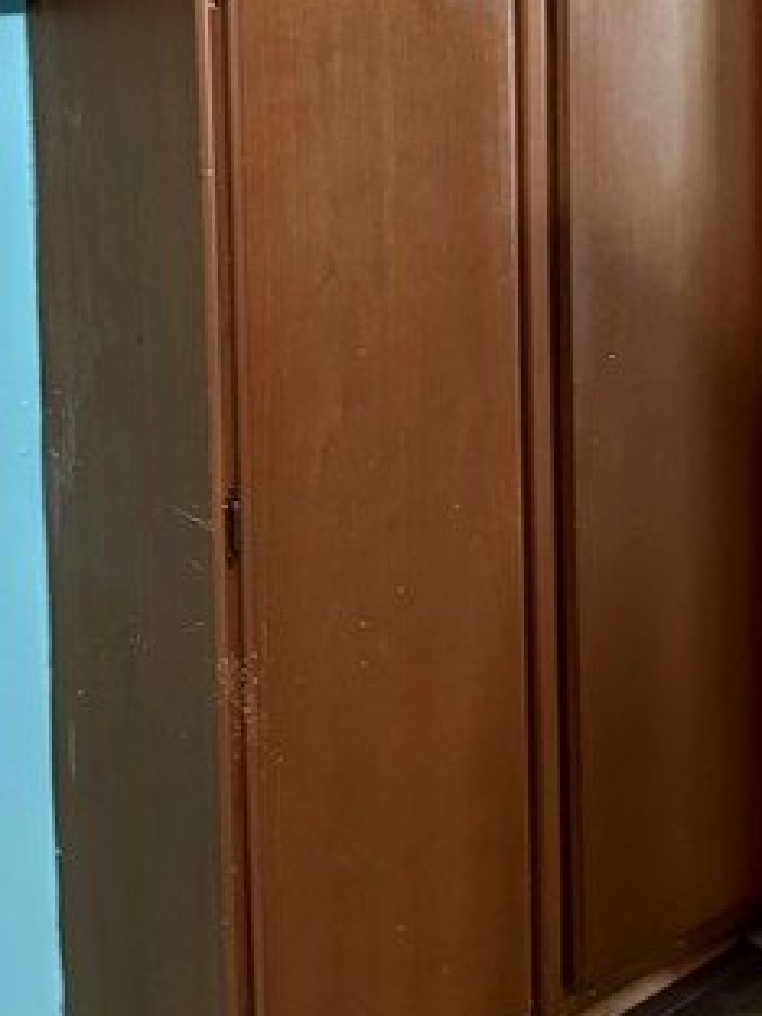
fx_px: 1732
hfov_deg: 24.8
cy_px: 140
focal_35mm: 59
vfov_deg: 31.5
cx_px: 365
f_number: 1.78
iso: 640
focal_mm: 6.86
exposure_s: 1/40
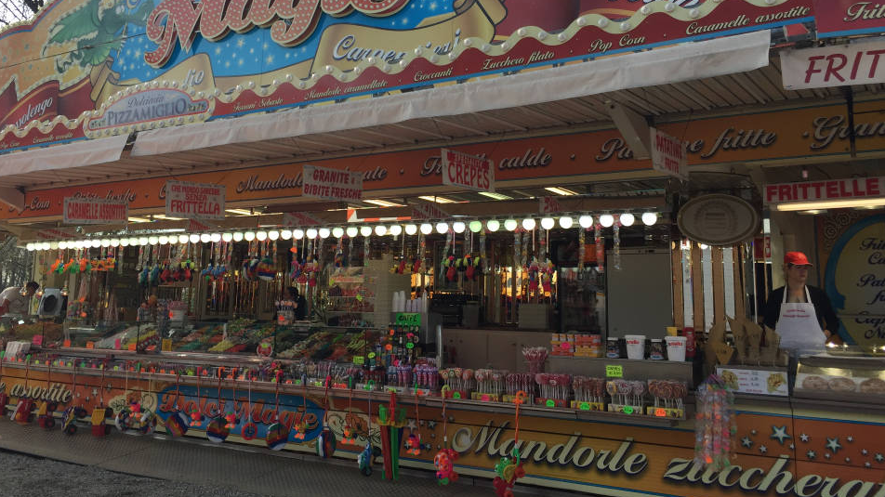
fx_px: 798
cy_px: 174
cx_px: 411
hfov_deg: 58.0
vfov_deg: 34.4
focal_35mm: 34
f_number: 2.2
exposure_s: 1/860
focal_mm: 4.15
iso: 32
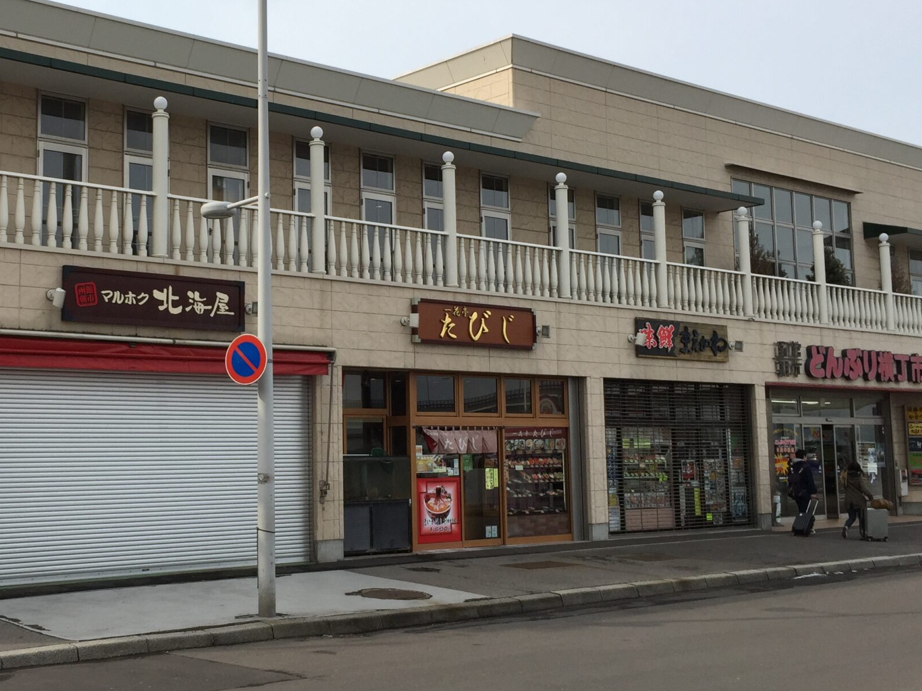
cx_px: 289
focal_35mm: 46
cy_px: 323
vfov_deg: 31.5
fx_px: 1225
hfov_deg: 40.6
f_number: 2.2
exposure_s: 1/1721
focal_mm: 4.15
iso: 32
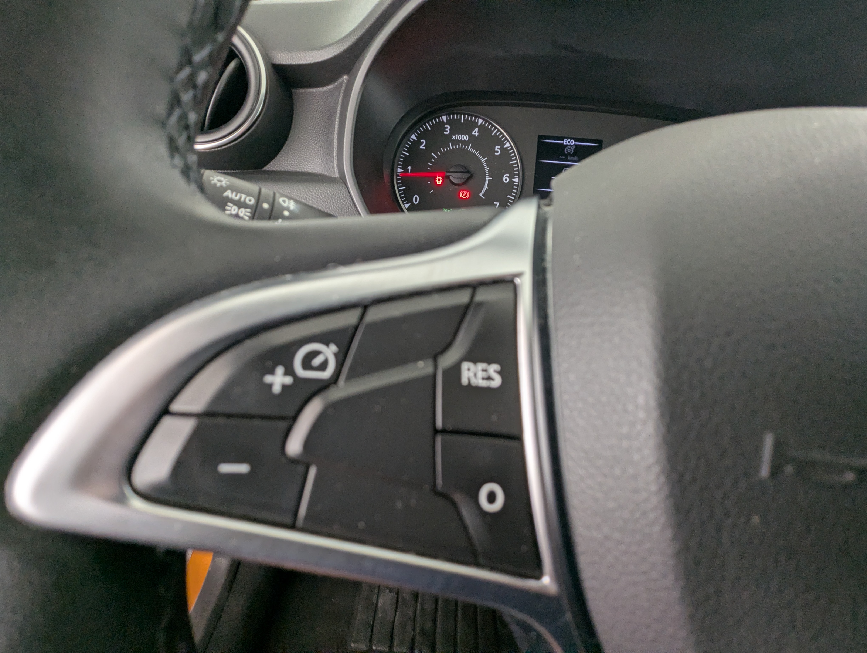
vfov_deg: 78.2
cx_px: 434
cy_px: 326
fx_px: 401
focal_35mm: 16
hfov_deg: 94.4
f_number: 2.2
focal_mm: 2.35
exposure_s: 1/63.3
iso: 110
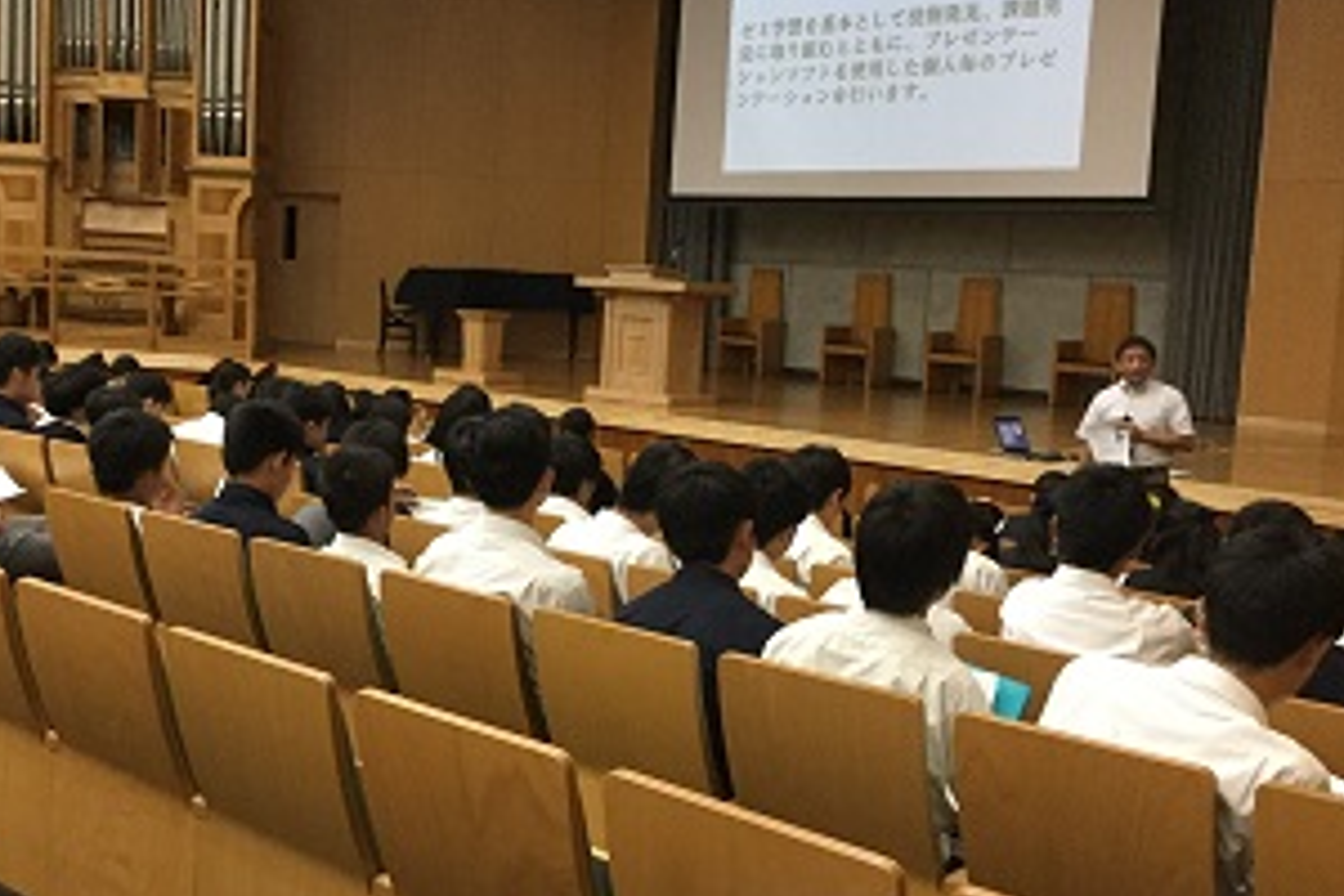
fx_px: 1605
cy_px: 426
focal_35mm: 43
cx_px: 547
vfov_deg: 31.2
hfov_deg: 45.2
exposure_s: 1/30
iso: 200
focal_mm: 3.3
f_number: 2.4
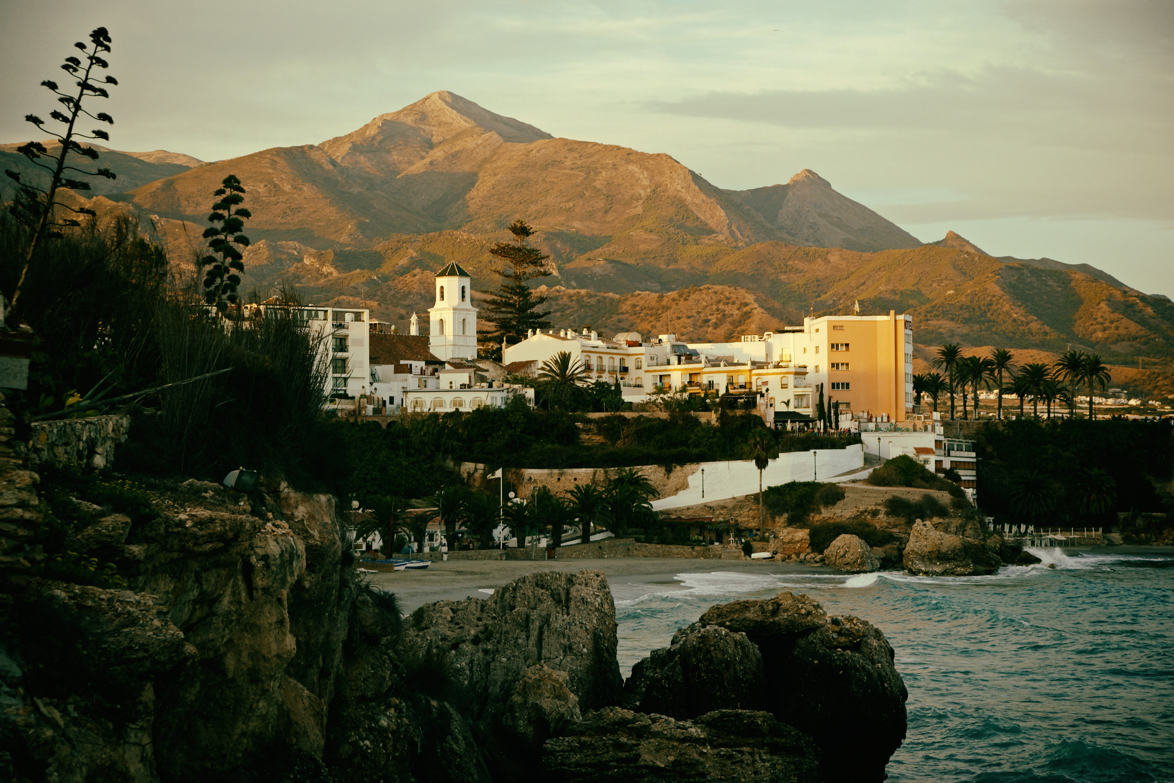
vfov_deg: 17.9
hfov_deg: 26.6
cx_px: 593
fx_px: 2478
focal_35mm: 76
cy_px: 395
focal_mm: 50
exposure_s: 1/80
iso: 100
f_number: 5.6
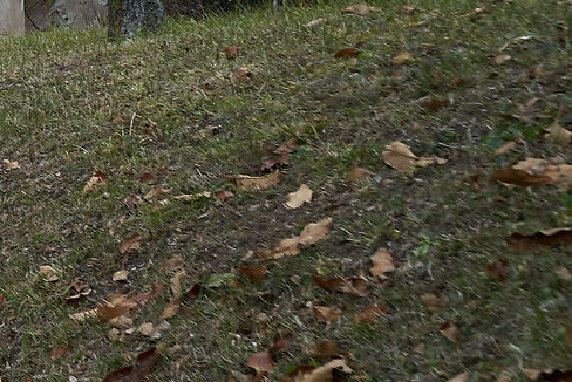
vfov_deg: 7.8
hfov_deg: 10.4
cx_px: -794
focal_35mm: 172
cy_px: -243
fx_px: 2734
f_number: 2
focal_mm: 35
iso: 100
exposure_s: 1/8
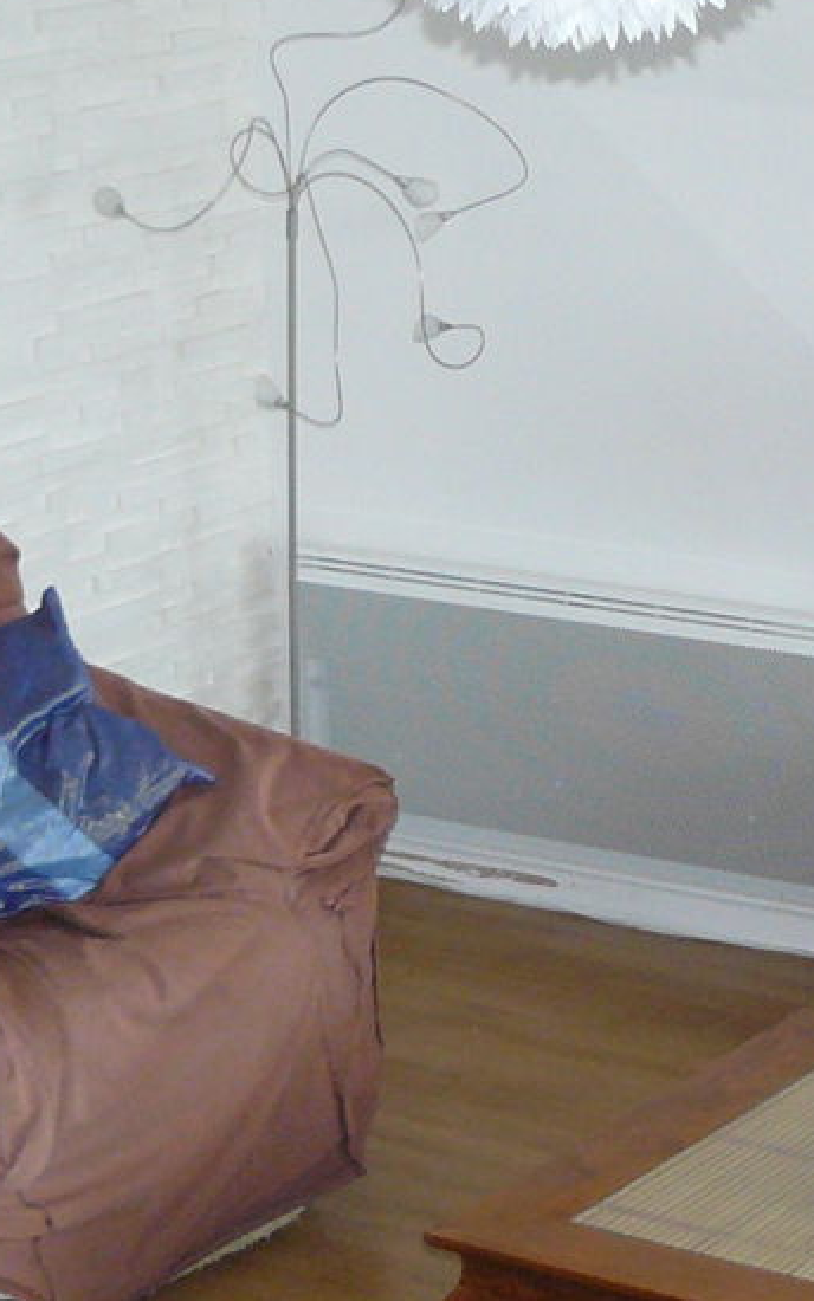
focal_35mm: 111
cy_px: 740
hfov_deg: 11.7
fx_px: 3938
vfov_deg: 18.8
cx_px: 764
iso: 200
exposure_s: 1/30
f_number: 2.8
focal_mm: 6
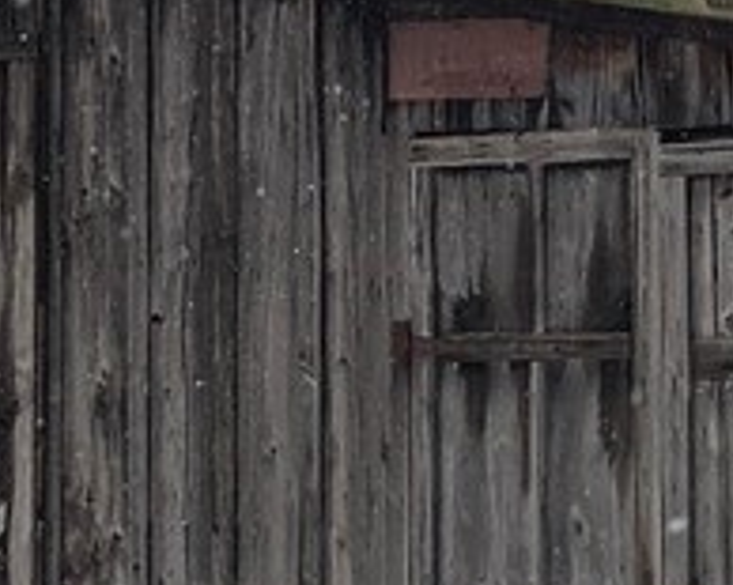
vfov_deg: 10.7
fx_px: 3122
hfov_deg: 13.1
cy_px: 393
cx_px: 831
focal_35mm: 144
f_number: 1.8
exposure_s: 1/736
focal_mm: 3.99
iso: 20
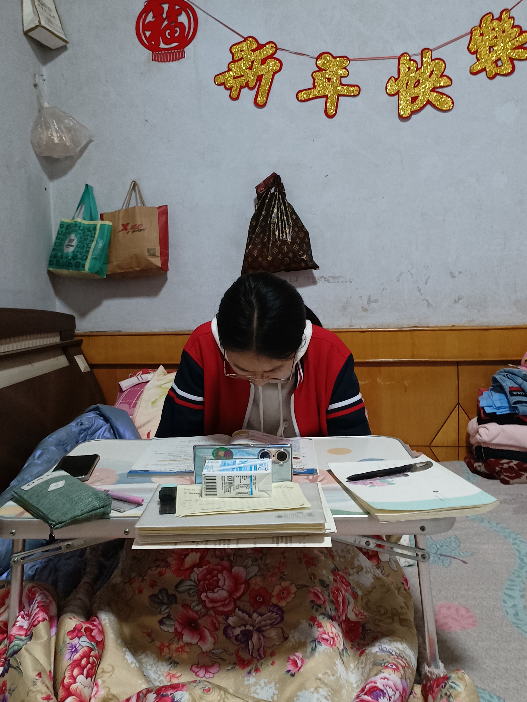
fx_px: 609
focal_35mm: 30
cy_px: 331
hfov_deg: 46.8
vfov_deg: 59.9
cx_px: 259
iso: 2607
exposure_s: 1/25
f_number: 1.9
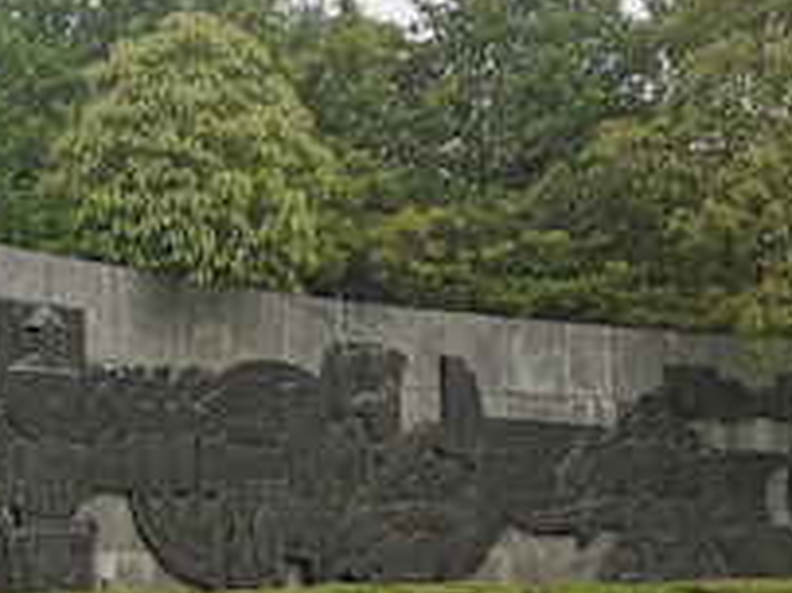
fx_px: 1463
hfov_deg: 27.3
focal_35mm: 64
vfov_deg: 22.5
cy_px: 495
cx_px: -117
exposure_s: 1/1340
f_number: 1.8
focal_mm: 5.58
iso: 50
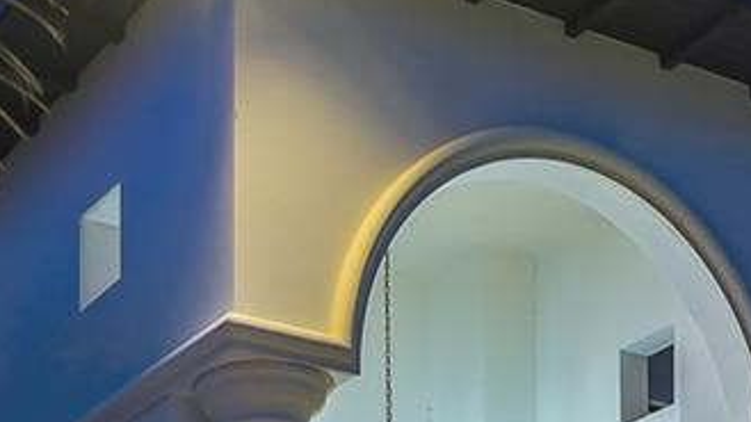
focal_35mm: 102
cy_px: 1024
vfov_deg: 10.3
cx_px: 288
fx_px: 2031
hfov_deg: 20.9
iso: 200
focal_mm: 20
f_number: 4
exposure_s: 1/2
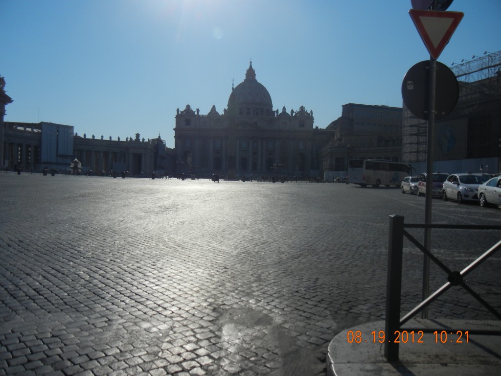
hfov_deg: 60.0
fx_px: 434
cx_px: 250
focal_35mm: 30
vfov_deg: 46.8
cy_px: 188
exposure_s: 1/1672
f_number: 7
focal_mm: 5.4
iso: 160
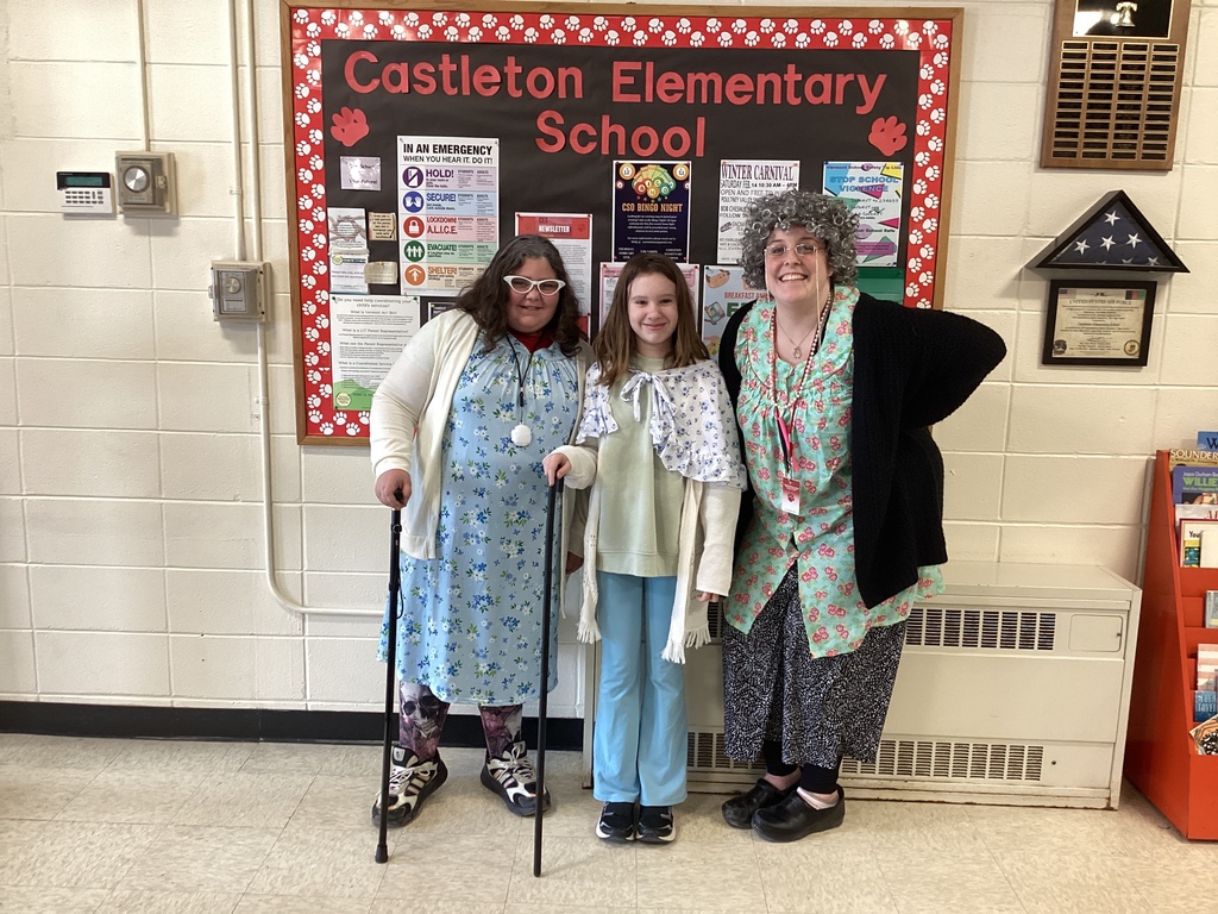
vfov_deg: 45.4
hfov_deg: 58.4
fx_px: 1091
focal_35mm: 31
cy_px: 457
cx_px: 609
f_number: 2.4
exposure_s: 1/60
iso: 200
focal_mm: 3.3
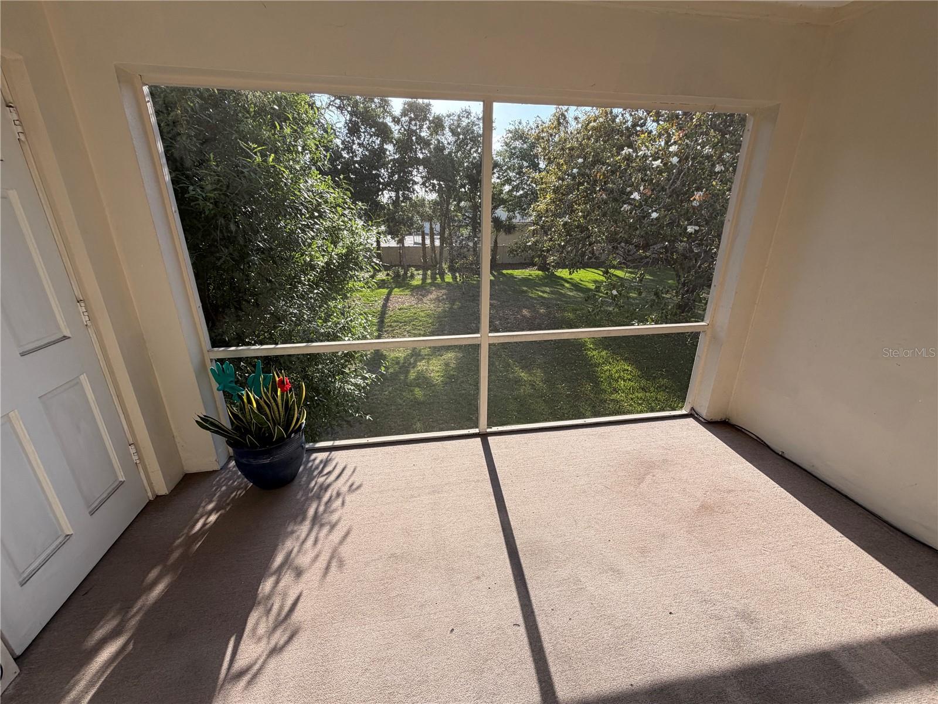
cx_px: 469
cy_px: 352
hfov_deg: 102.1
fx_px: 379
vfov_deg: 85.7
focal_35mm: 14
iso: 64
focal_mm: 2.22
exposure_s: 1/502
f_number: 2.2
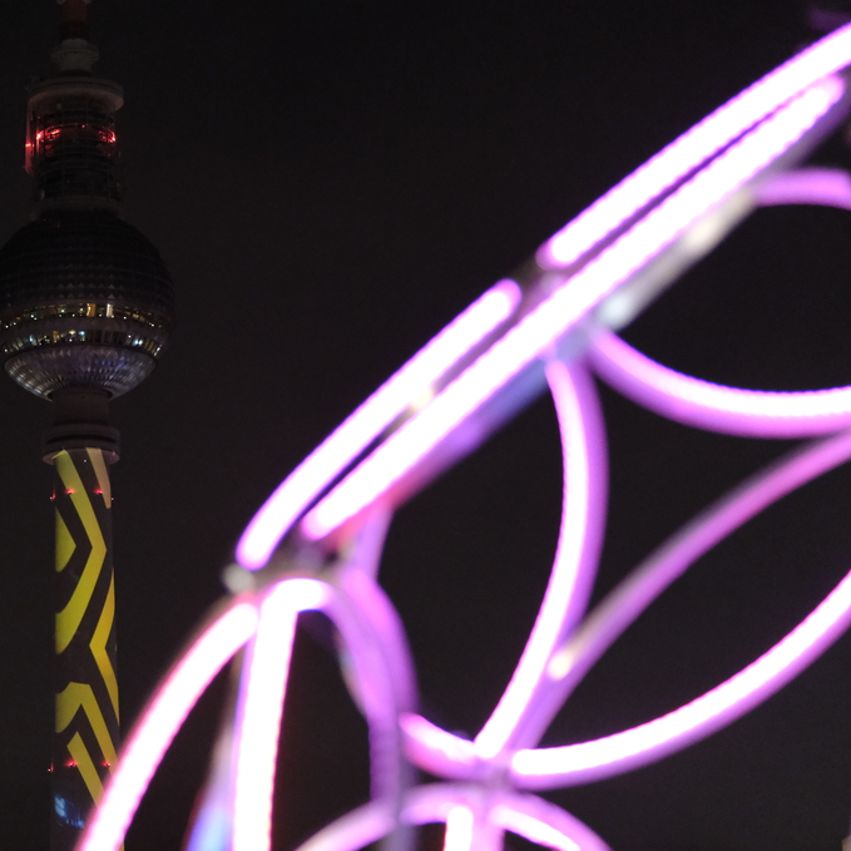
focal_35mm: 164
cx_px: 271
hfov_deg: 10.6
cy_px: 426
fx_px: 4561
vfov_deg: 10.7
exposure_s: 1/105
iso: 6400
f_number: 1.8
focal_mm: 85
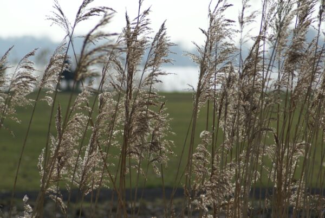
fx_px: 2170
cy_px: 109
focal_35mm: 240
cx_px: 162
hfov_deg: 8.6
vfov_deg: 5.7
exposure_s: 1/500
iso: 100
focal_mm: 160
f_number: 6.3
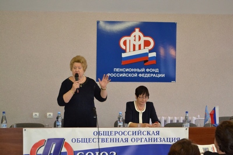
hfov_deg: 24.6
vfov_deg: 16.6
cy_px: 78
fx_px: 534
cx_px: 116
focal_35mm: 82
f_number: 5.6
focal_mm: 55
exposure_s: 1/60
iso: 3200
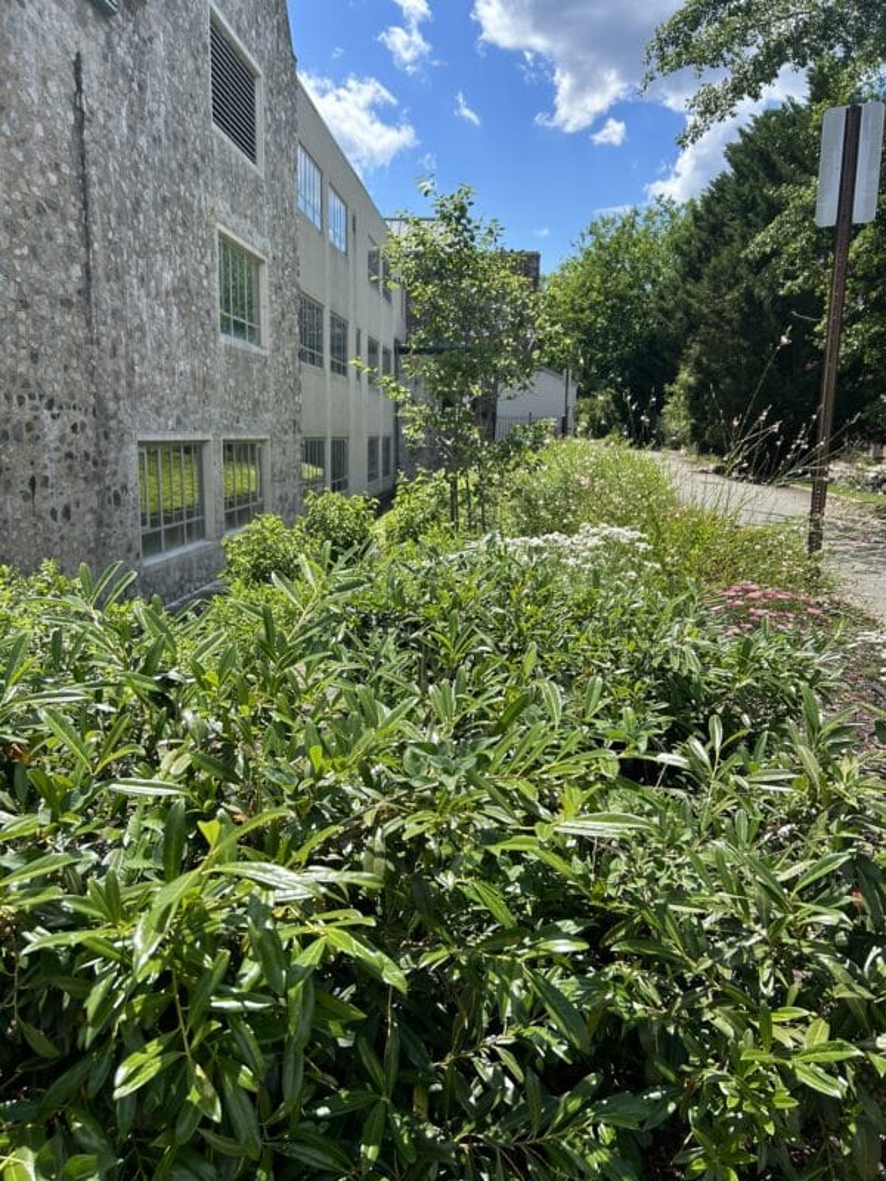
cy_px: 590
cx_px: 443
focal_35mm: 26
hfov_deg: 53.1
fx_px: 887
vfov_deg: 67.3
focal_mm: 5.7
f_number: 1.5
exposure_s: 1/2299
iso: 50
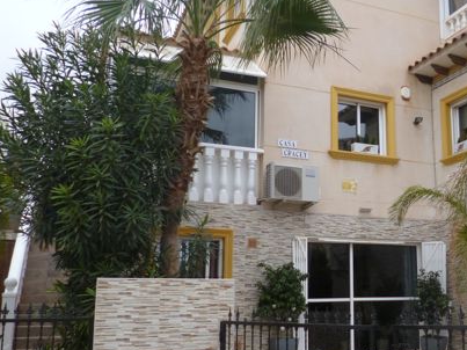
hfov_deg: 43.1
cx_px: 362
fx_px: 566
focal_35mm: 42
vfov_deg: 34.3
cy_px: 187
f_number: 2.5
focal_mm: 4.3
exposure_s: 1/400
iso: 100
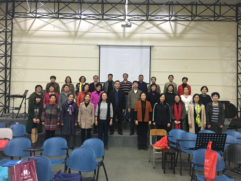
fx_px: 202
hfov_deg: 61.7
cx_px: 120
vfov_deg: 48.2
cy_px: 90
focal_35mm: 29
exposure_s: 1/8
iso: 100
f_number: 2.2
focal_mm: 4.15
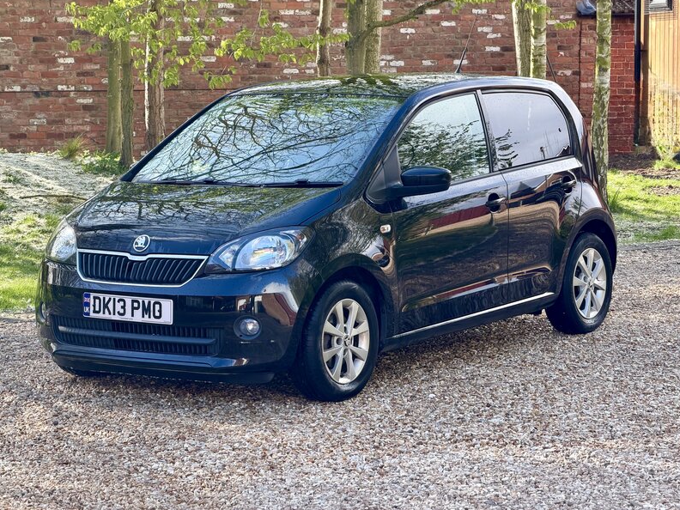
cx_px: 343
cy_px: 253
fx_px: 1984
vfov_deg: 14.6
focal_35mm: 101
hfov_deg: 19.4
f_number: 2.8
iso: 50
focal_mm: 16.89
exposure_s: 1/171
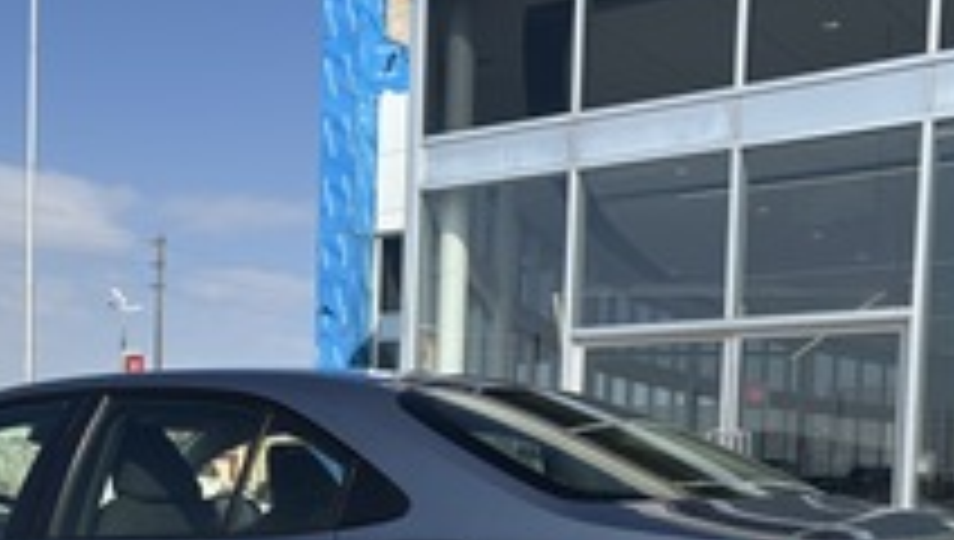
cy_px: 596
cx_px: 320
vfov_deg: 20.5
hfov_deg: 36.8
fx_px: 1419
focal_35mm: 56
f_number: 1.6
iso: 50
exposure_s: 1/4854
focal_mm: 5.96
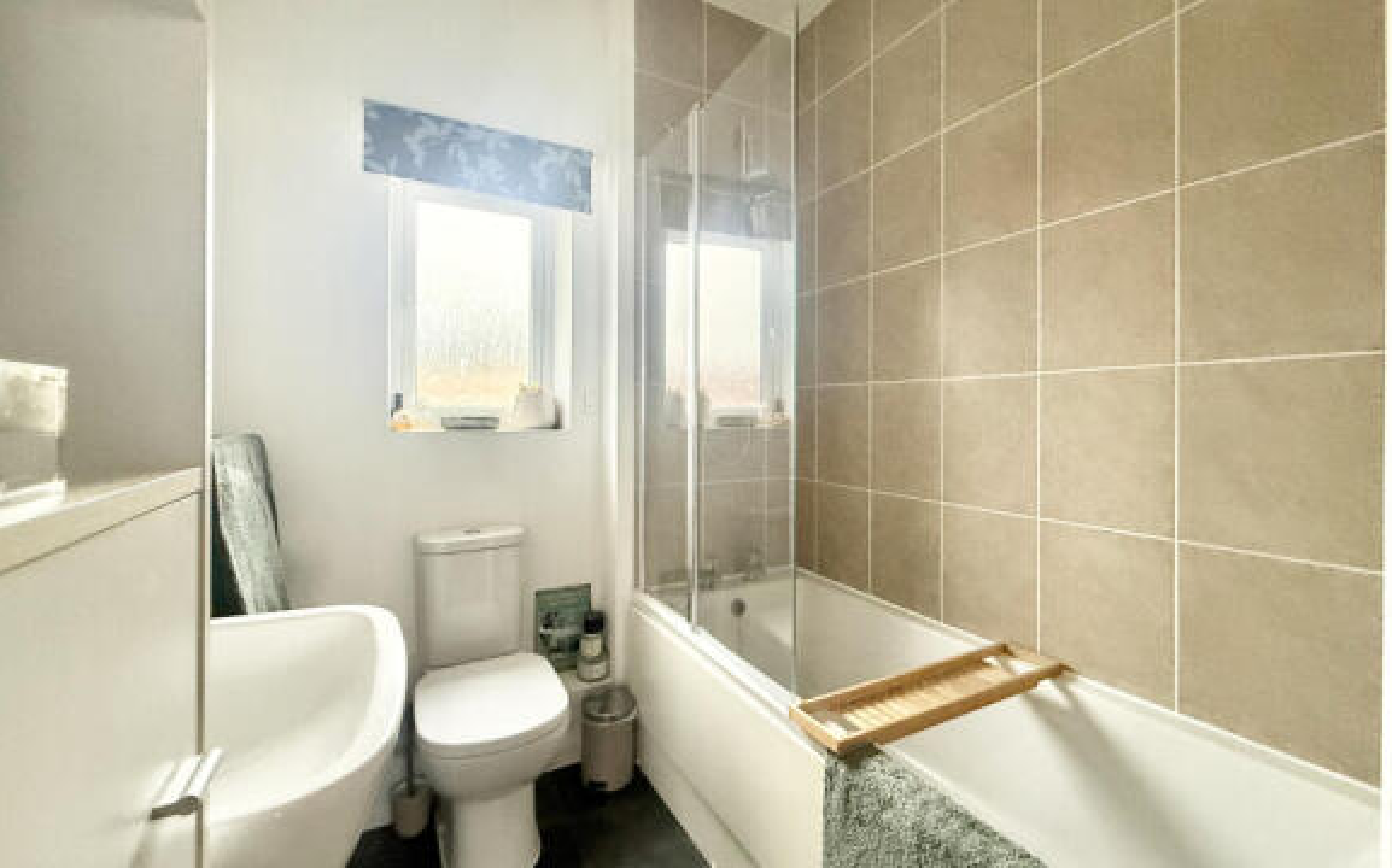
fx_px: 569
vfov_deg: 74.7
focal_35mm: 15
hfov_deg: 101.5
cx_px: 701
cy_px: 411
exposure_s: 1/100
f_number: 2.2
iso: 320
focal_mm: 2.22
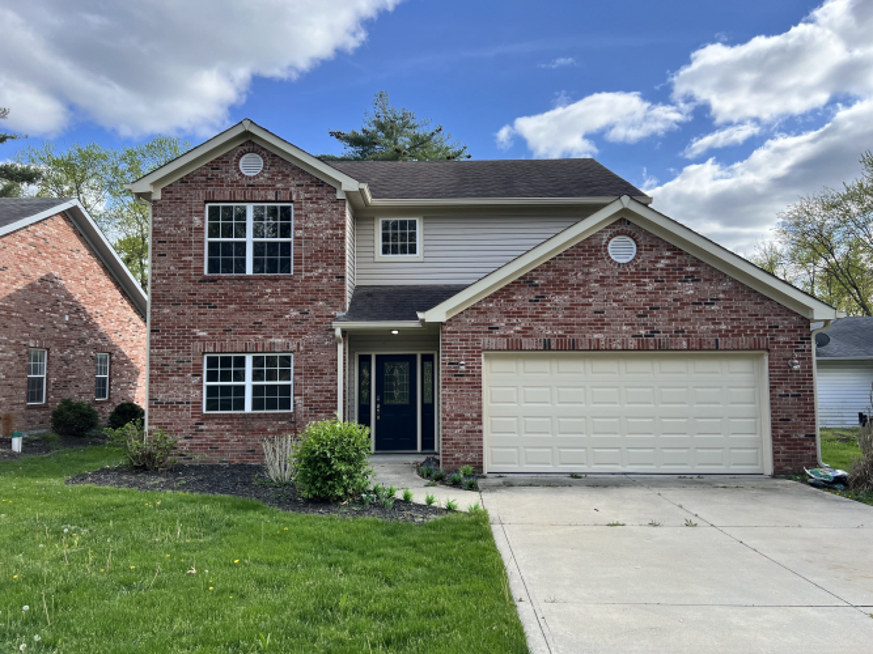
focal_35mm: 26
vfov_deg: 53.0
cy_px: 327
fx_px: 656
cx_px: 436
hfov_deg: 67.3
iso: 50
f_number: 1.5
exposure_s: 1/1808
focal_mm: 5.7
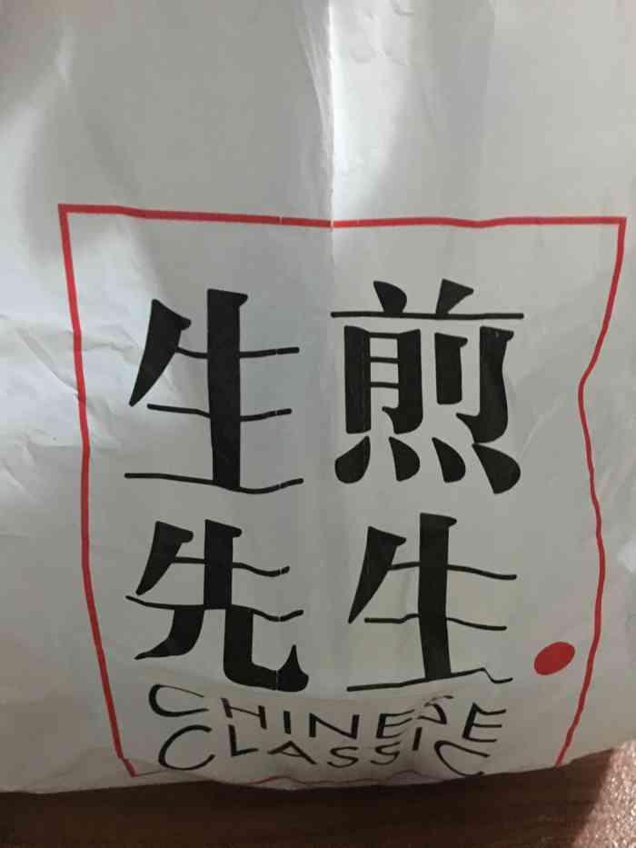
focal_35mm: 29
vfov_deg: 61.7
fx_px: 710
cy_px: 424
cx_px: 318
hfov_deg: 48.2
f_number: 2.2
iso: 400
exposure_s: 1/17
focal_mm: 4.15
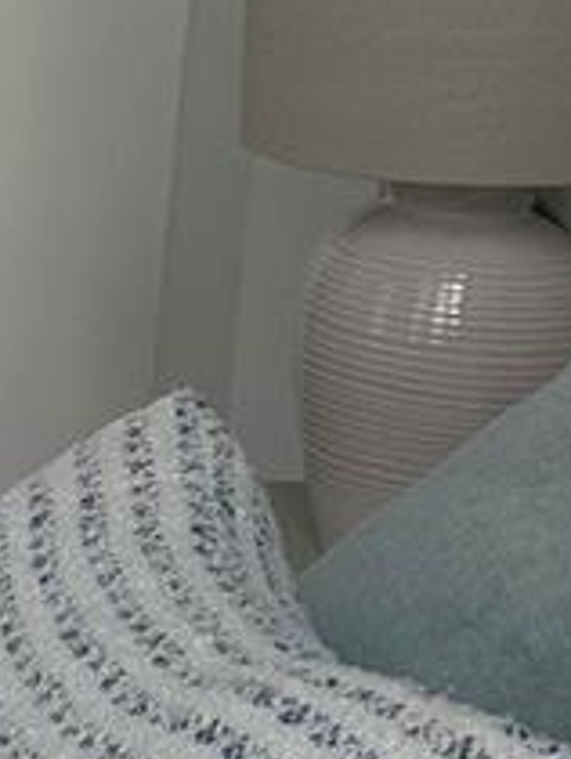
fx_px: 3007
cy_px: 314
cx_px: -585
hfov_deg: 10.0
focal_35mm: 137
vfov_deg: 14.4
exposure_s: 1/120
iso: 125
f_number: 1.78
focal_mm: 6.86
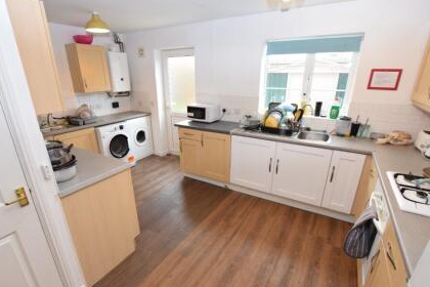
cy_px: 156
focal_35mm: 17
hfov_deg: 93.2
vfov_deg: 70.3
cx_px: 207
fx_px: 203
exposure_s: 1/80
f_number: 4.5
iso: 800
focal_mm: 10
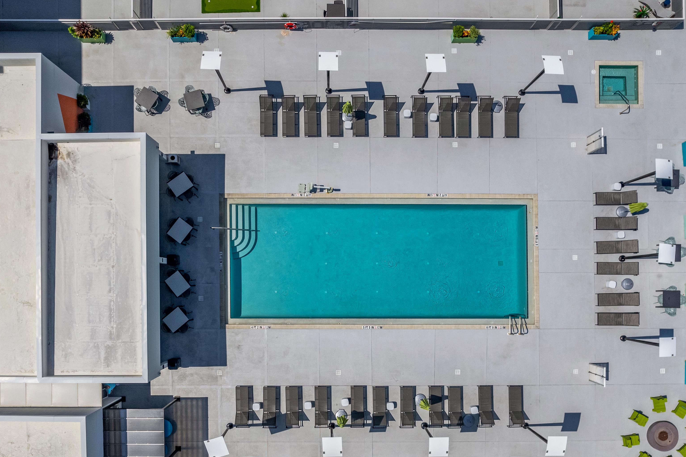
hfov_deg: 61.9
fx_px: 572
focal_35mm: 30
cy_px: 296
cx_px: 323
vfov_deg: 43.1
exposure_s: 1/6400
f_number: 2.8
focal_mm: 8.38
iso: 120
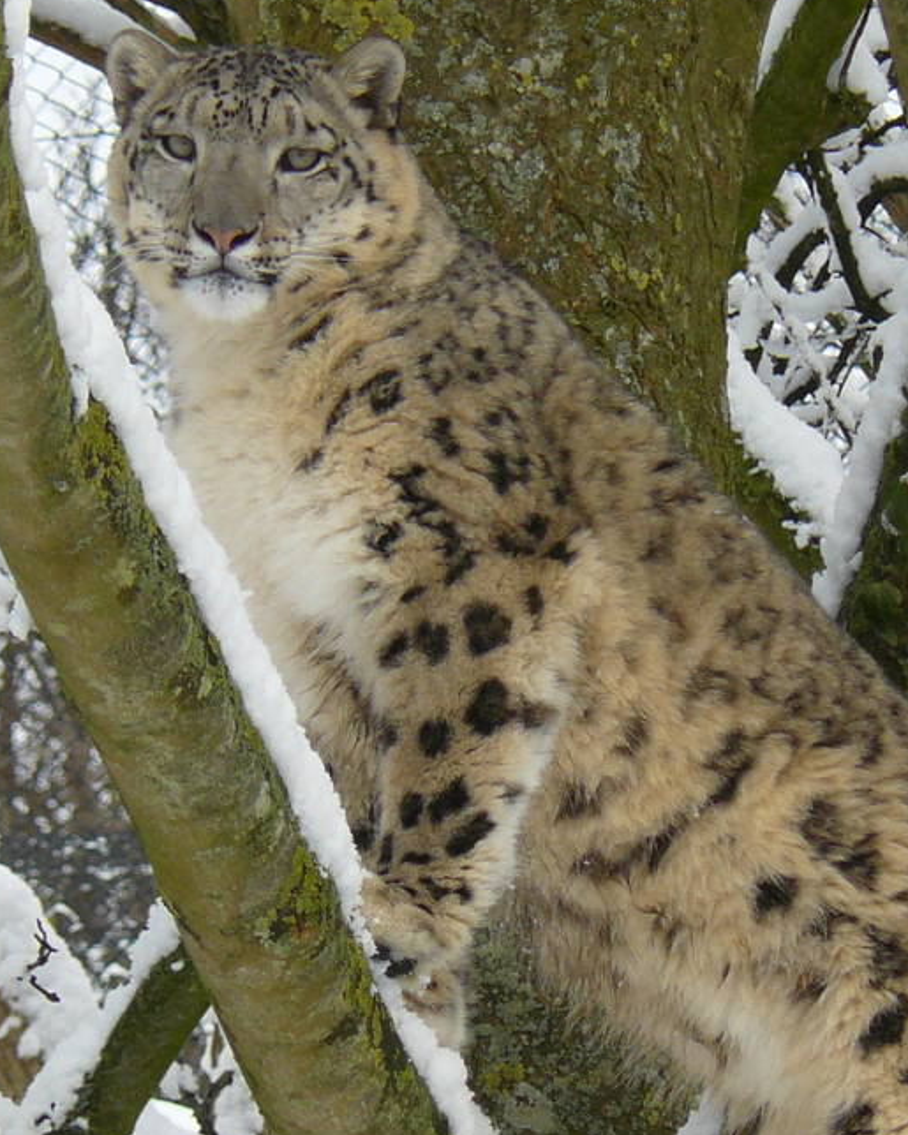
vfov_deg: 3.5
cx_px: 601
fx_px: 18749
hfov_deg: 2.8
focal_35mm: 558
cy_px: 664
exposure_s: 1/400
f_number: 4
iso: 100
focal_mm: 38.3
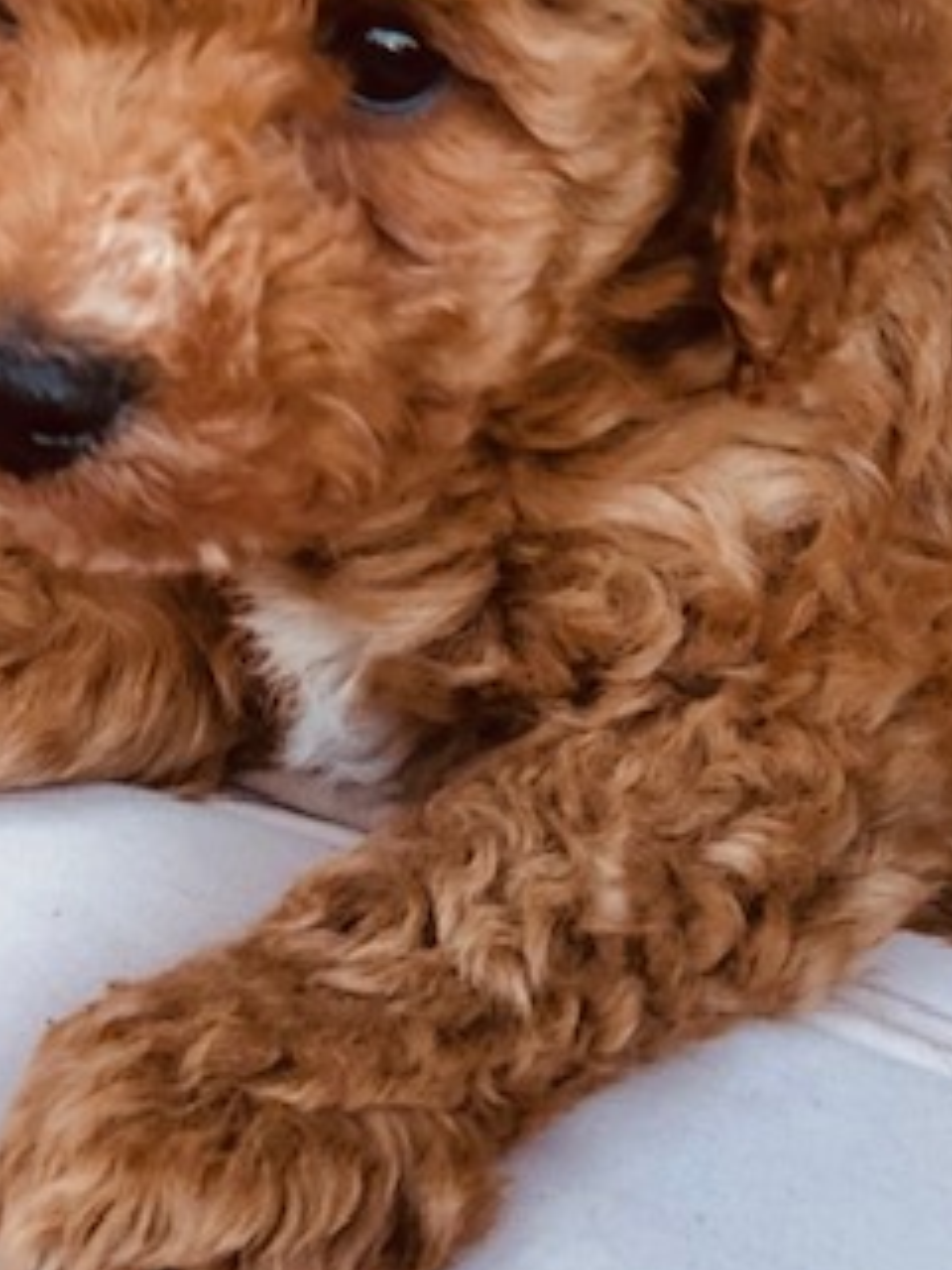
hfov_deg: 22.7
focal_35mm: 64
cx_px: 244
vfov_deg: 29.3
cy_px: 187
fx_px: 2347
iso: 80
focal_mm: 2.87
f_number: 2.2
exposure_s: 1/60
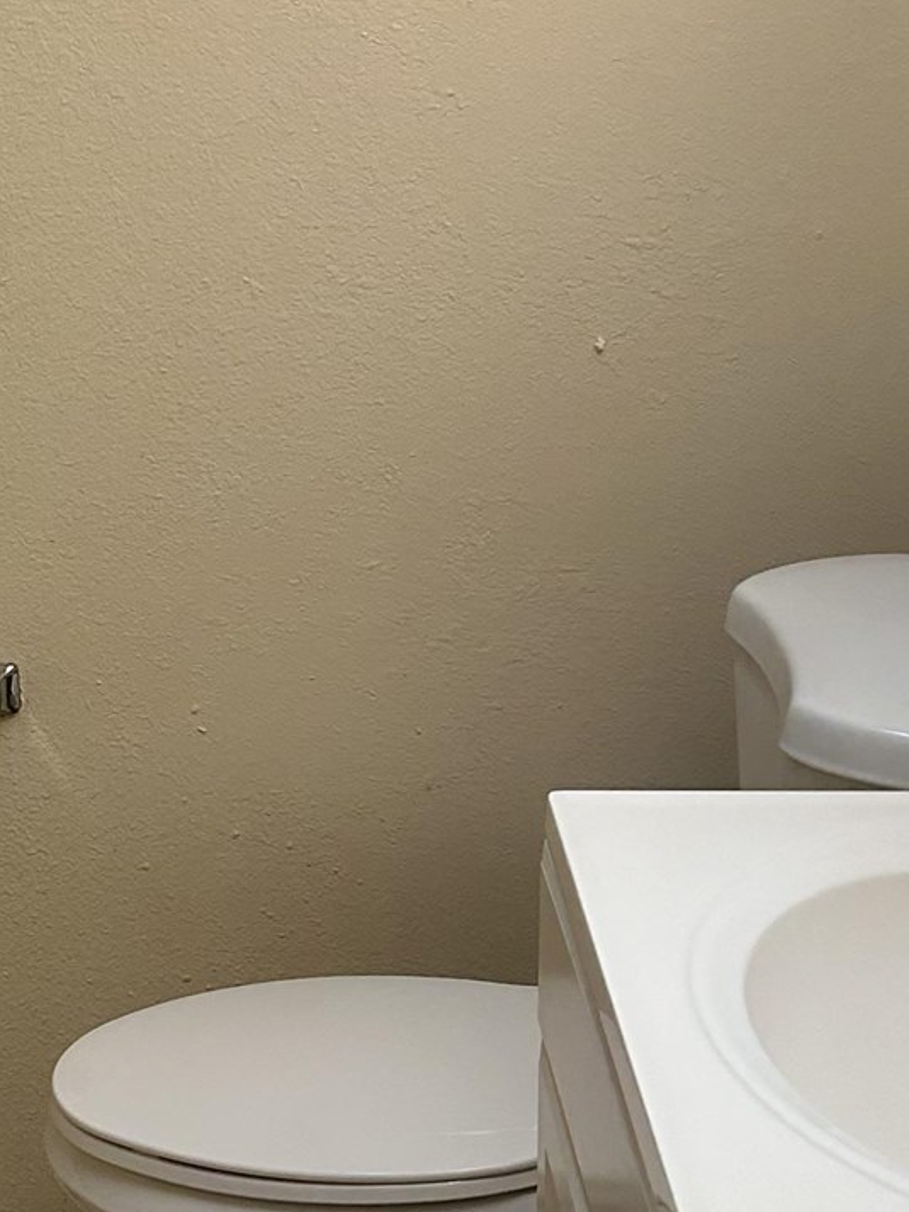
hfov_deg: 17.2
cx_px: 39
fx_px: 2940
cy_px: 559
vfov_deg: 23.3
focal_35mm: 84
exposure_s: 1/120
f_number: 1.5
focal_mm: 5.7
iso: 100
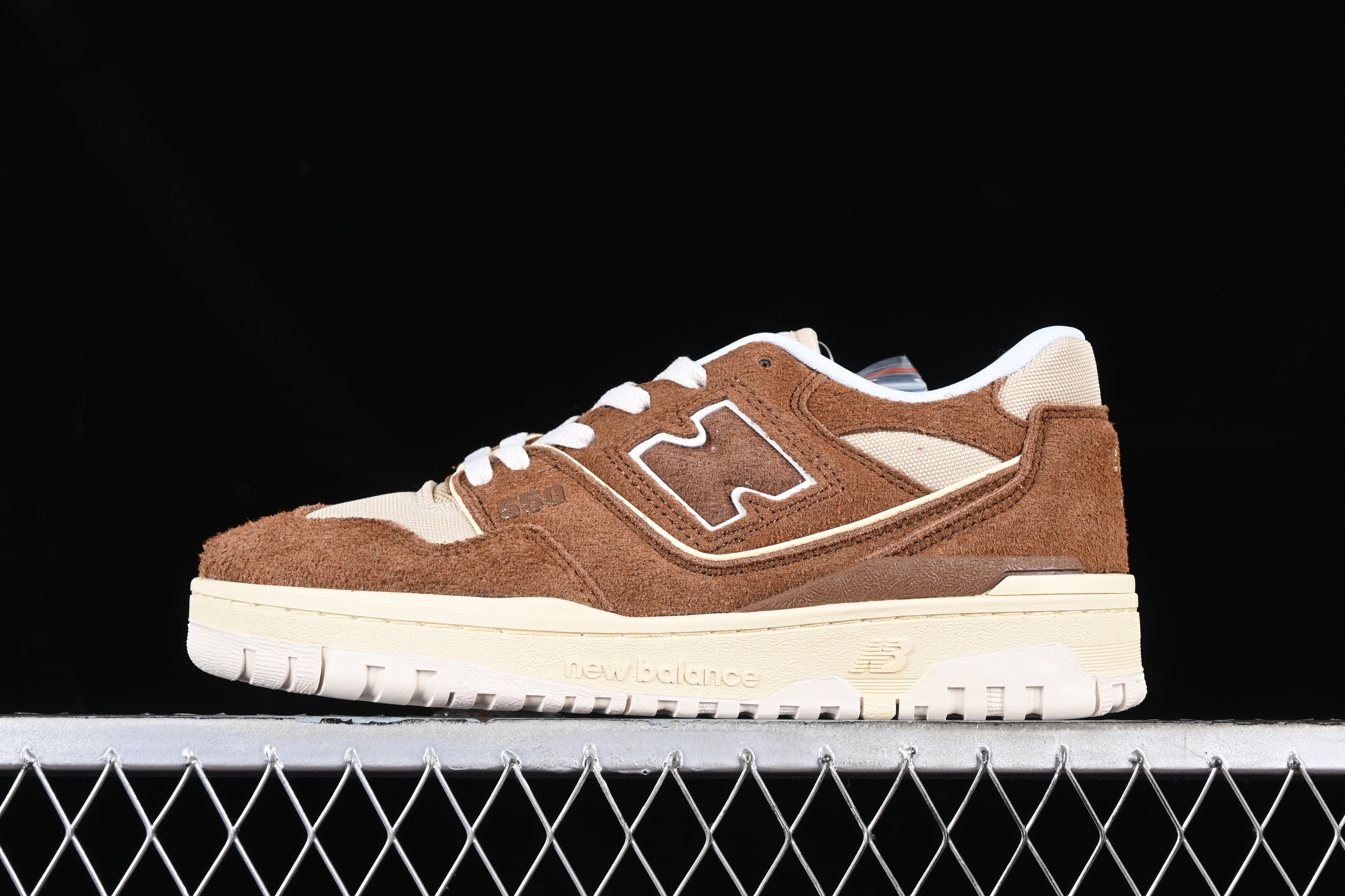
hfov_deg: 27.0
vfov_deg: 18.2
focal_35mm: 75
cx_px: 672
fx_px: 2802
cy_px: 448
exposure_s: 1/80
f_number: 7.1
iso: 160
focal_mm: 50
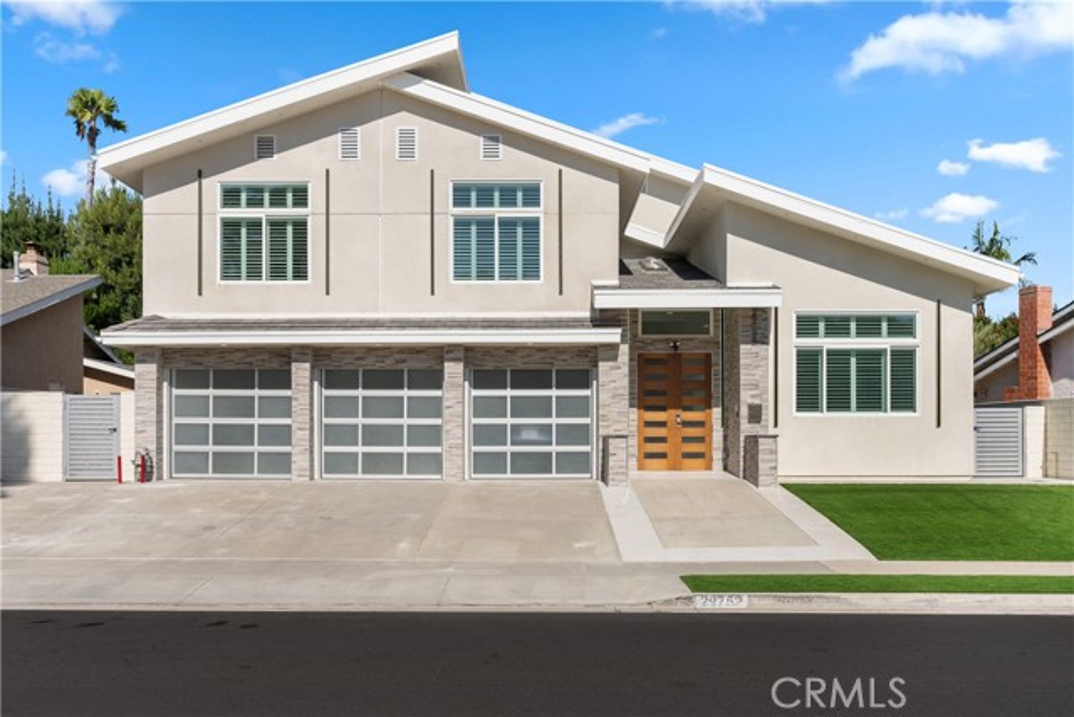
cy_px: 358
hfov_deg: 58.7
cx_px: 537
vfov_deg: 41.1
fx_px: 955
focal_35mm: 32
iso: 640
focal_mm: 32
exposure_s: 1/800
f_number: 9
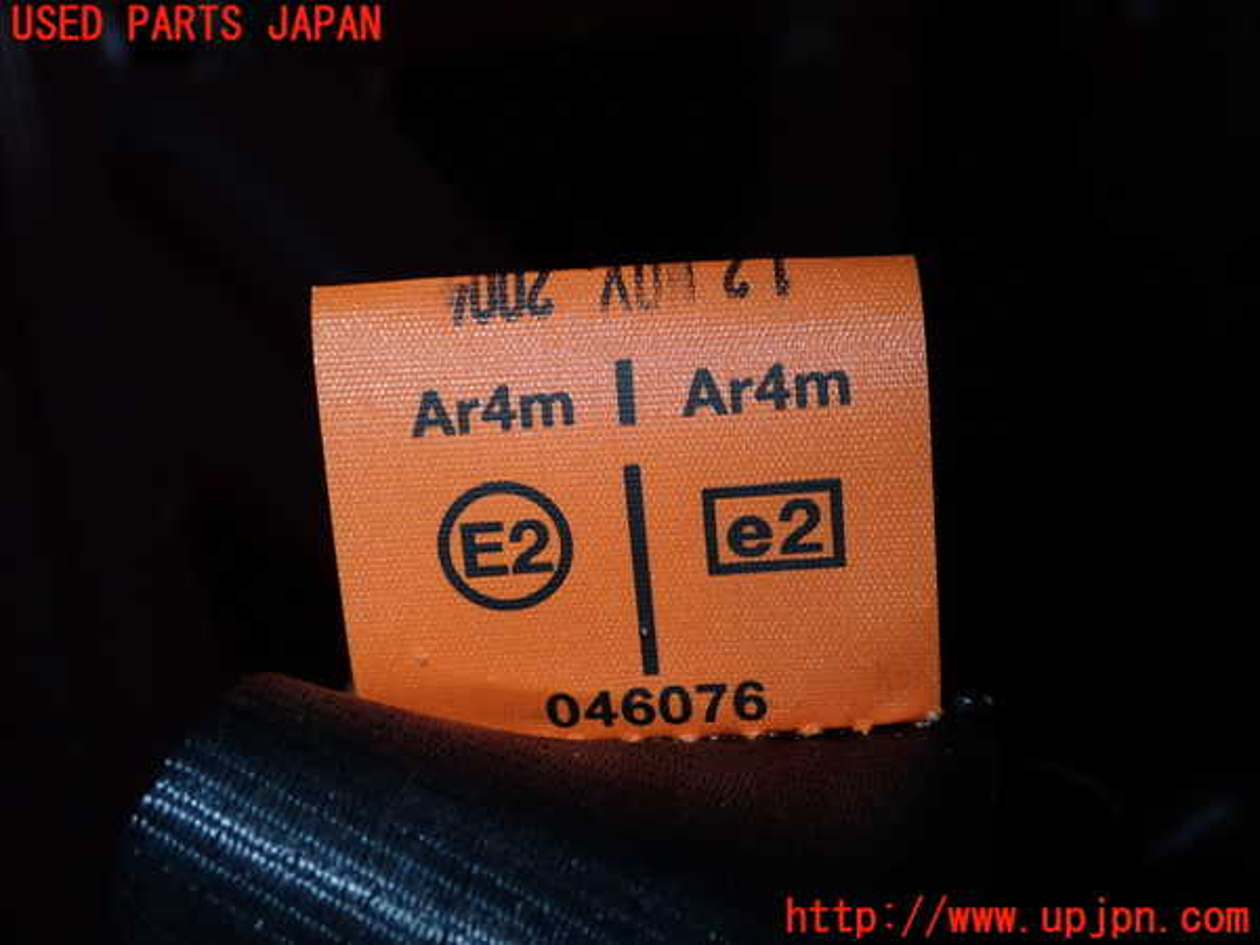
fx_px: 1602
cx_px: 630
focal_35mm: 44
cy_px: 472
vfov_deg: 32.9
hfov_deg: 42.9
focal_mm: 7.84
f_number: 11
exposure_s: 1/40
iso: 200
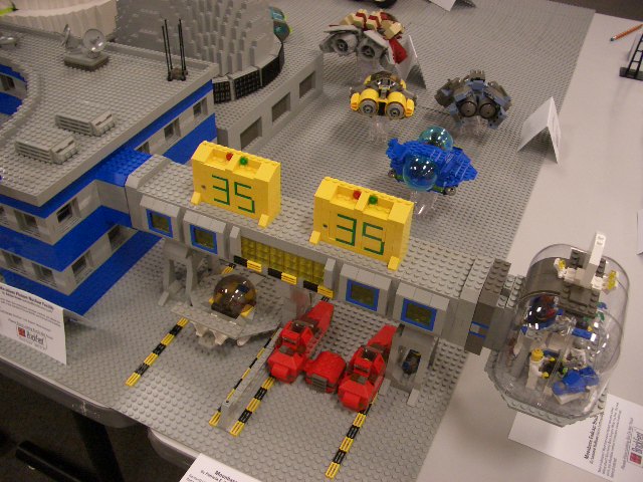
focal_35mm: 35
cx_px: 322
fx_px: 650
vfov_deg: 40.7
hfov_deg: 52.6
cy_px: 241
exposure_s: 1/100
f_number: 2.6
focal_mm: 5.8
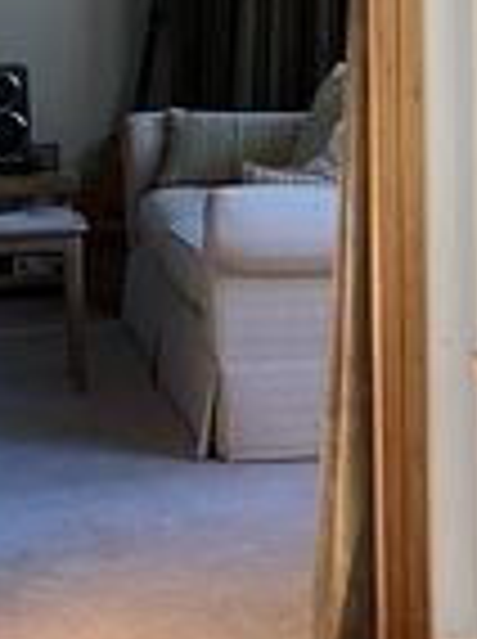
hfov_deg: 9.4
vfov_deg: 12.6
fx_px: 2893
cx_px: 387
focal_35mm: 157
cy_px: 176
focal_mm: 3
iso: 64
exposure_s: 1/100
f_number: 1.8
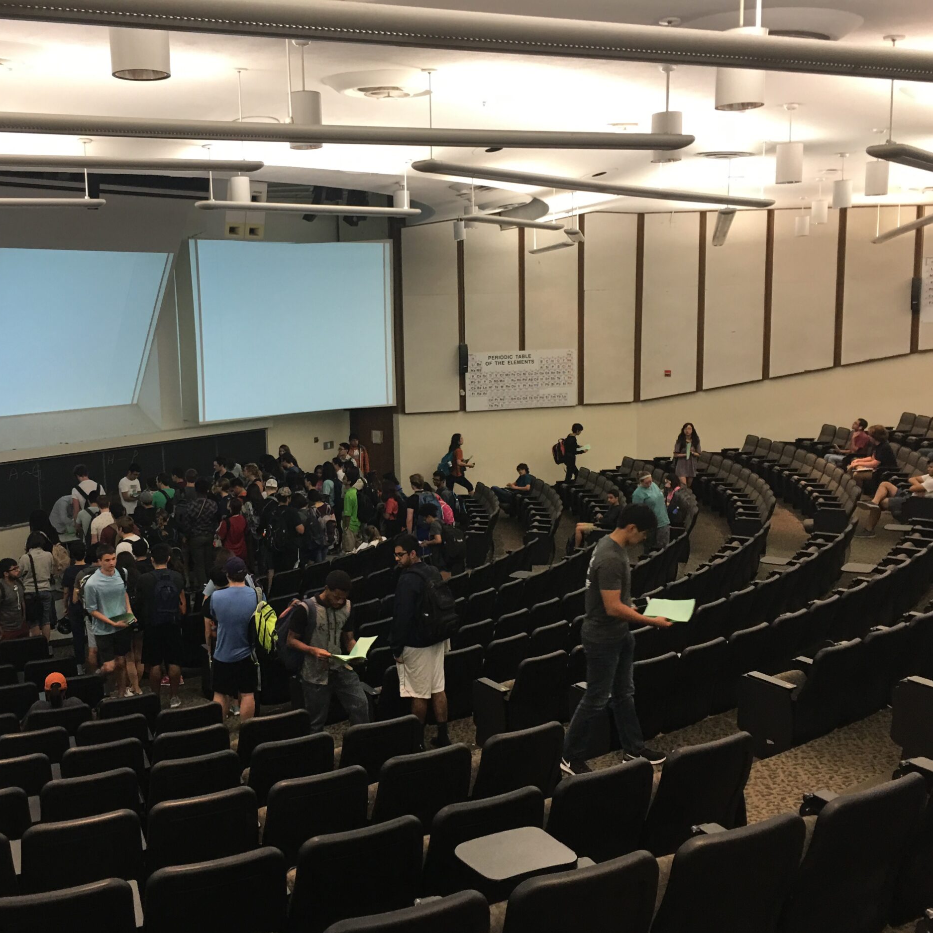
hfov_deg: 46.8
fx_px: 1067
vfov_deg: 47.2
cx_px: 352
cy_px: 477
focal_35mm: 35
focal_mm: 4.15
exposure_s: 1/15
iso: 40
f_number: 2.2
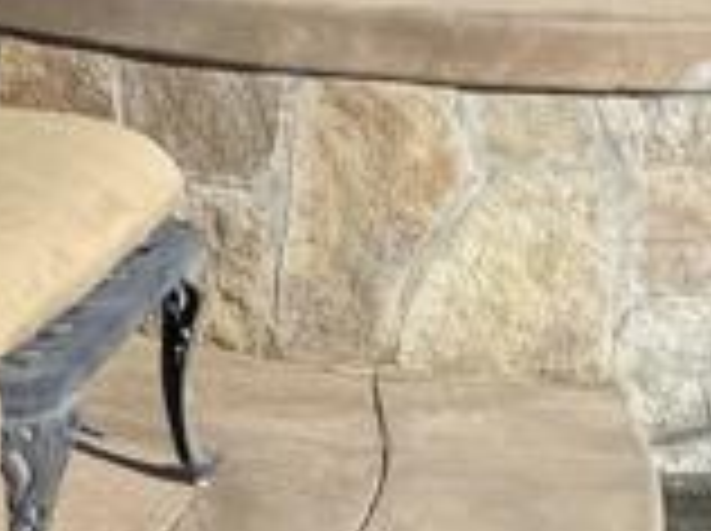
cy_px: -585
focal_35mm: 156
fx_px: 3199
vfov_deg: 8.9
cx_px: -648
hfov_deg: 11.6
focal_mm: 6.76
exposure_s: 1/7353
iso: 80
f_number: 1.78
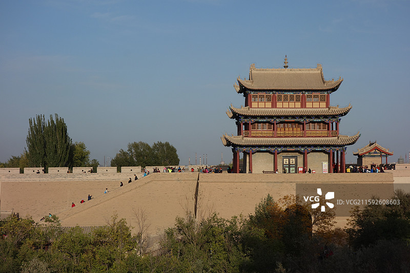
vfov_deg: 18.9
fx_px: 820
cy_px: 136
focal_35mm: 72
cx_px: 205
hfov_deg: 28.1
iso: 125
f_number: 5.6
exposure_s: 1/800
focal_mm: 26.89
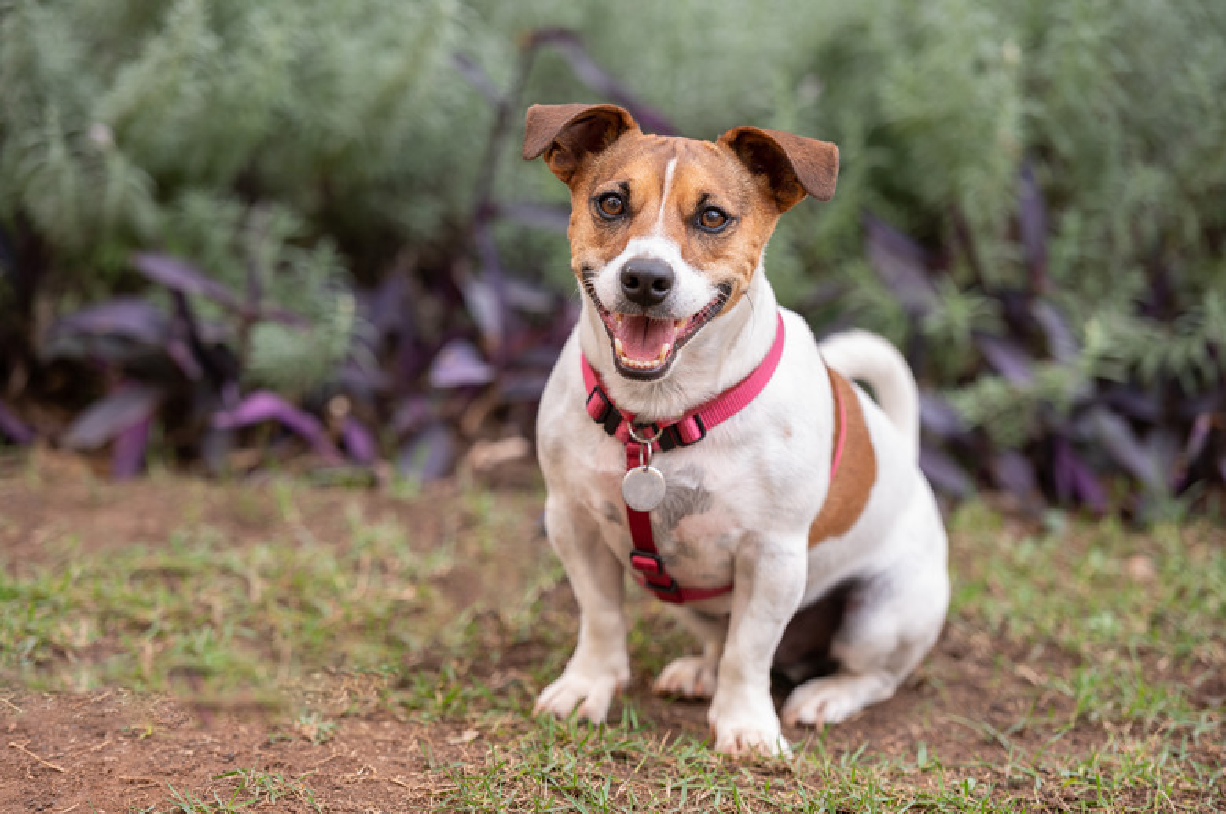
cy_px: 407
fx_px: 4932
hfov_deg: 14.2
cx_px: 613
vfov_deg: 9.4
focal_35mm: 145
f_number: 3.5
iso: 400
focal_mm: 145
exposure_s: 1/500
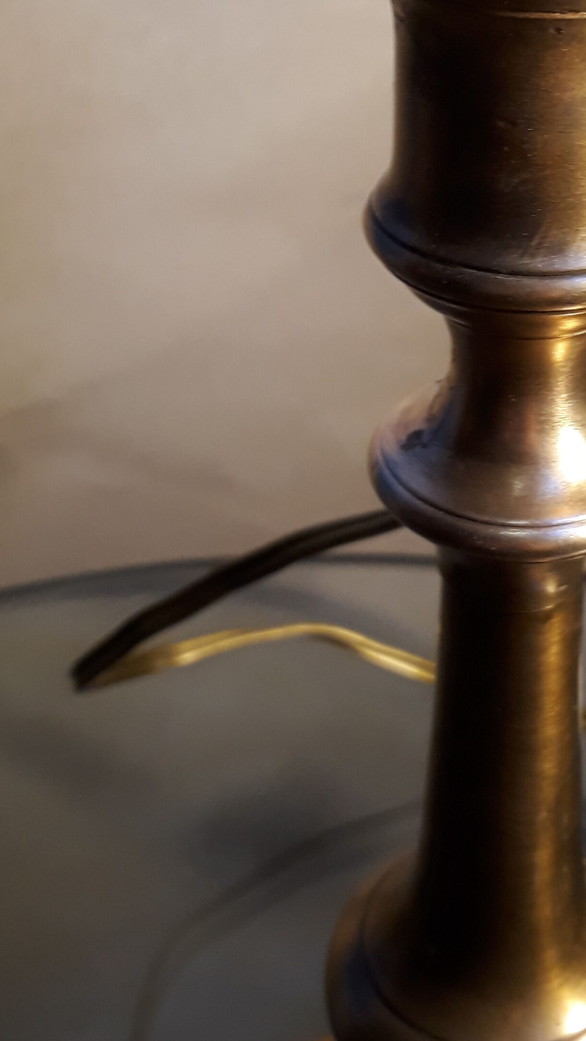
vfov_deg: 36.0
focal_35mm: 56
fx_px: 1546
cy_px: 209
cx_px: 471
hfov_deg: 21.2
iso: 100
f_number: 1.9
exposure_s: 1/33
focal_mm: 3.6
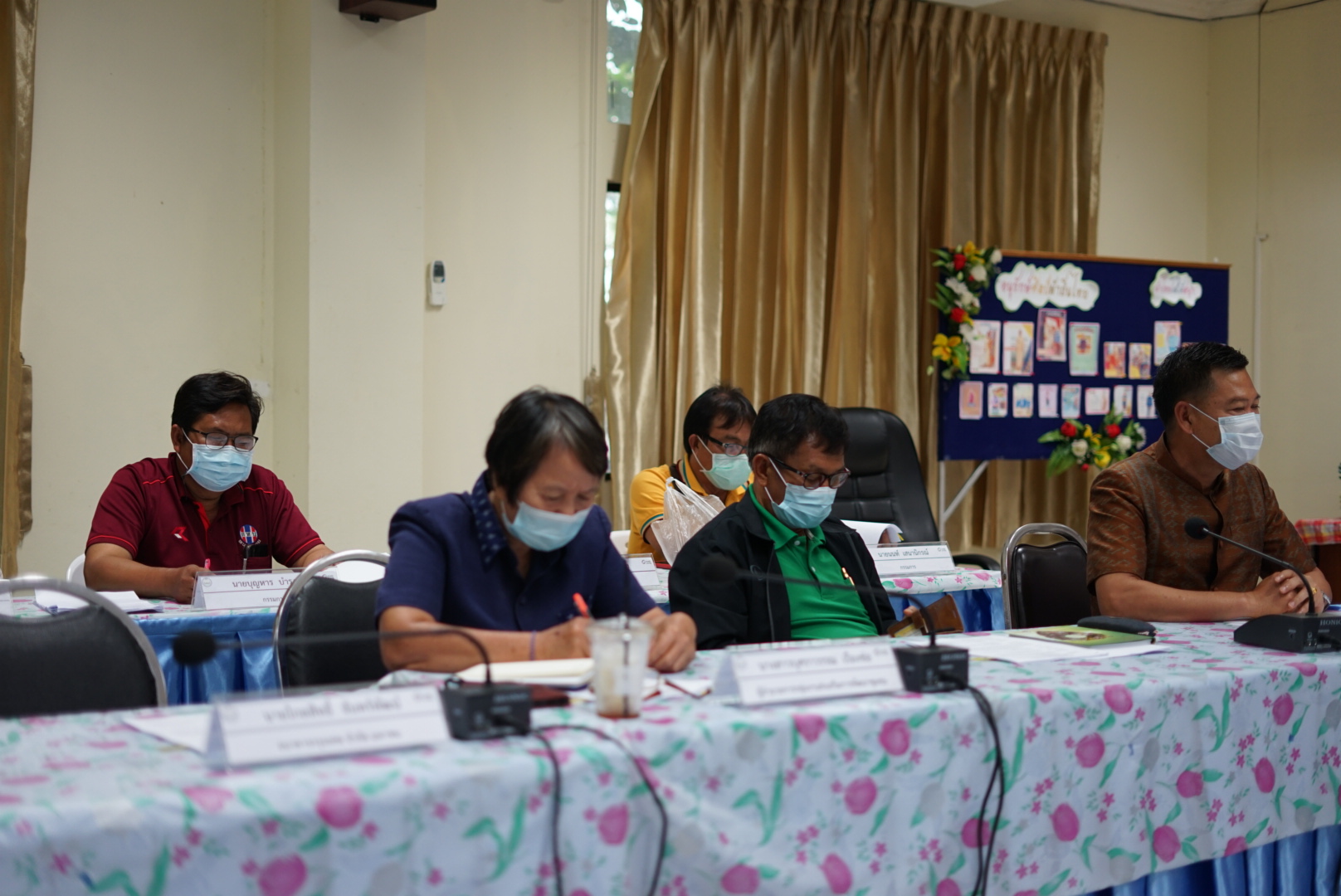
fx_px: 1864
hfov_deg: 39.6
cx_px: 670
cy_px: 448
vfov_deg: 27.0
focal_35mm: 50
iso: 400
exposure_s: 1/160
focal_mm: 50
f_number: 2
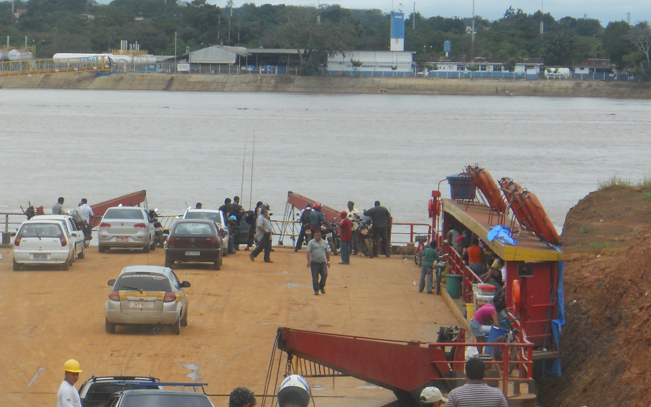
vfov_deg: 6.7
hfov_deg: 10.7
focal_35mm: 196
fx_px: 3478
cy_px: 226
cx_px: 148
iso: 80
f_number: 5.9
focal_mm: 20.3
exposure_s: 1/250
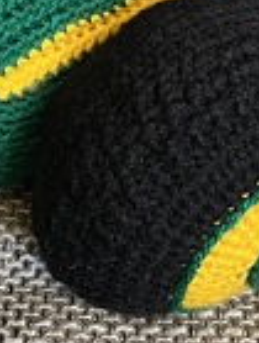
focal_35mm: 87
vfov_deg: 20.9
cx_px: 187
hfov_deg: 17.0
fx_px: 864
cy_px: -69
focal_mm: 5.7
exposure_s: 1/50
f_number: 1.5
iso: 320
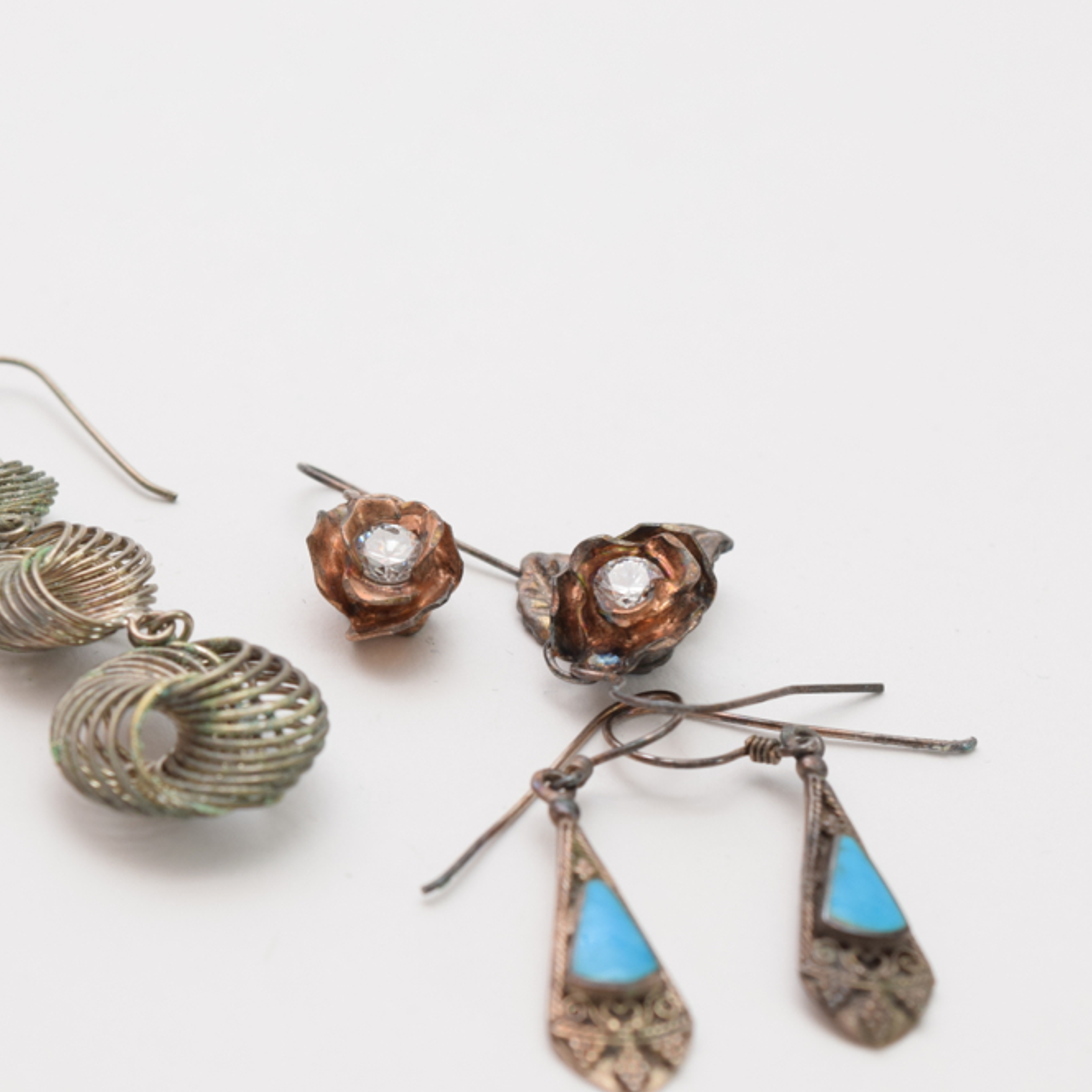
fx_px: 3770
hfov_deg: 16.5
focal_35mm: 106
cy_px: 547
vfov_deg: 16.5
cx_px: 419
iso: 560
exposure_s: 1/60
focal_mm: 55
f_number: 8
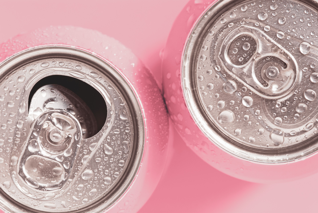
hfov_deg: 13.0
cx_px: 159
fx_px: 1393
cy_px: 106
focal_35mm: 158
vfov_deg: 8.7
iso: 160
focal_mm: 105
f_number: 8
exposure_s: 1/60
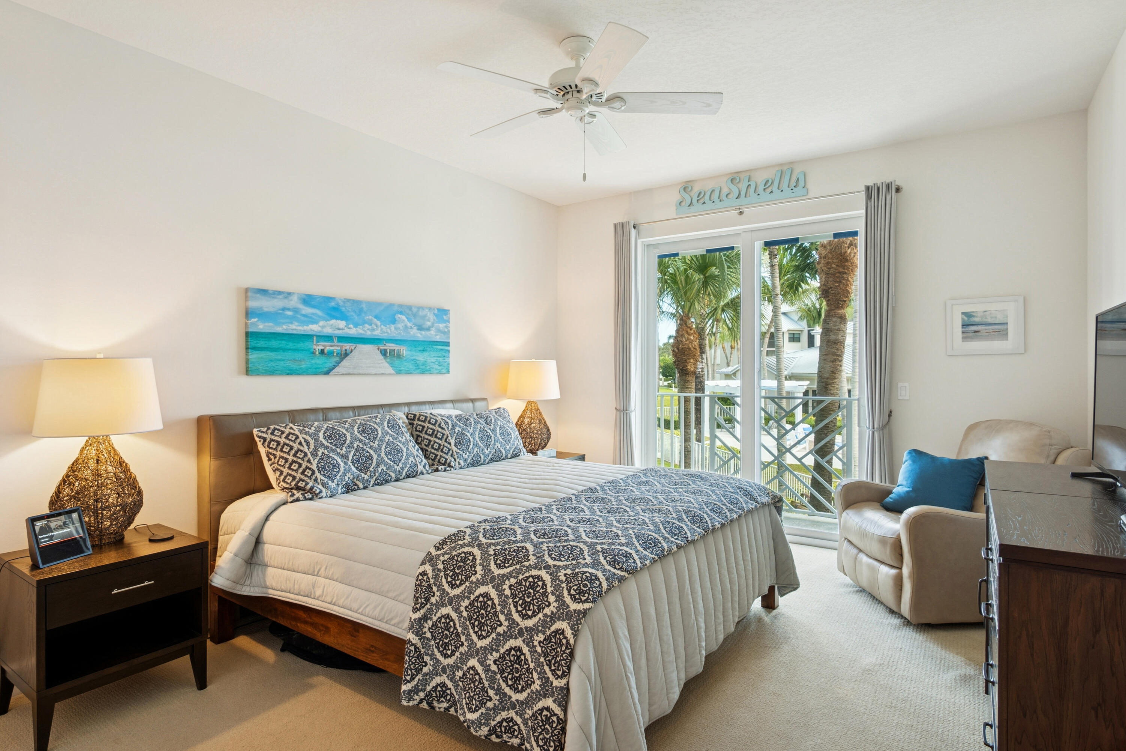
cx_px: 563
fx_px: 563
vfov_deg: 67.4
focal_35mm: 18
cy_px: 376
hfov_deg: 90.0
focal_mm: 12
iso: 200
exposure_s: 1/10
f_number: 9
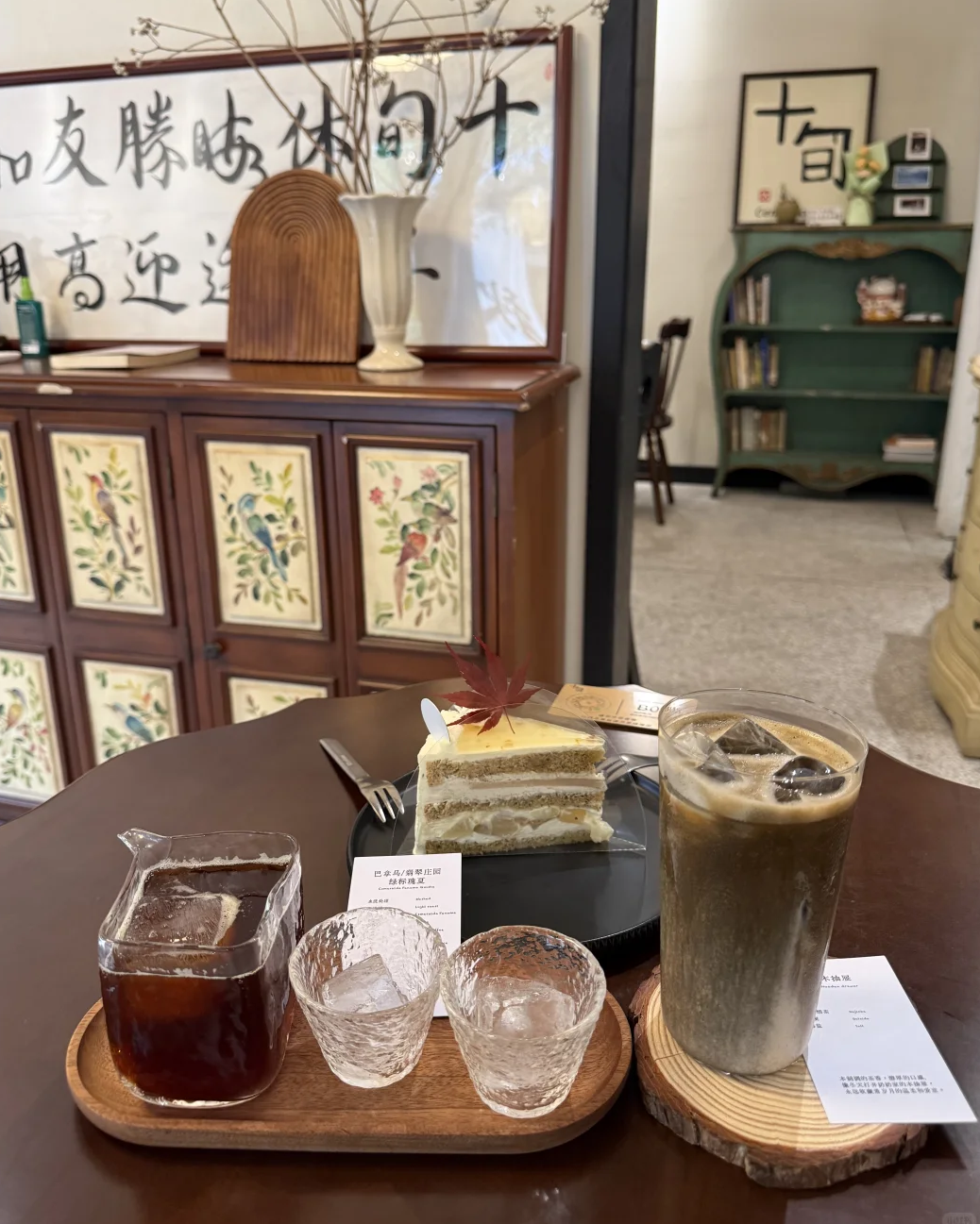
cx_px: 475
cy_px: 558
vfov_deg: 65.9
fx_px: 942
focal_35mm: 26
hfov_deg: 54.9
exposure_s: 1/50
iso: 250
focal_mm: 6.76
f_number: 1.78
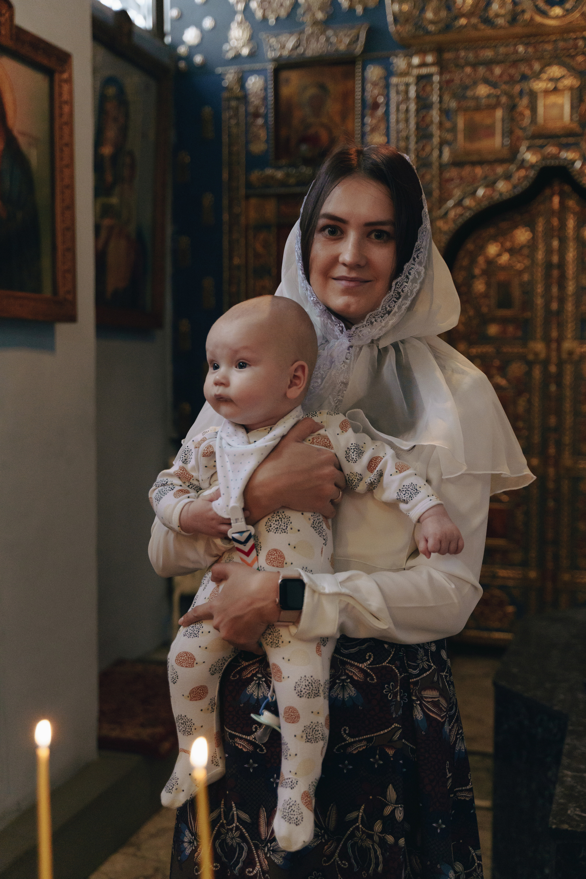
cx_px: 293
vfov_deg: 46.4
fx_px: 1025
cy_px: 440
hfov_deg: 31.9
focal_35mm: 42
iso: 4000
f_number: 2.8
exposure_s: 1/320
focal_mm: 42
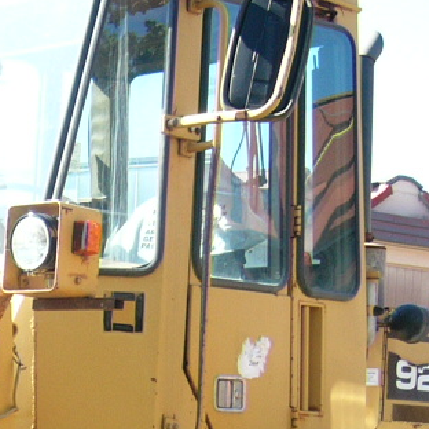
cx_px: -258
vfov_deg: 13.4
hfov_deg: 12.9
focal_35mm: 127
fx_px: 1781
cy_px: 520
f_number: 2.8
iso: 50
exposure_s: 1/160
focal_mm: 5.8
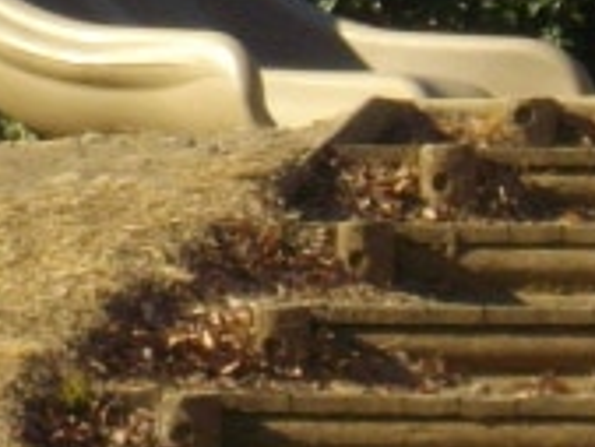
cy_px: -556
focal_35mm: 678
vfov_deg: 2.2
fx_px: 11662
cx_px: -989
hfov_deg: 2.9
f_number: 5.2
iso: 100
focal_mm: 18.6
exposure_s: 1/400
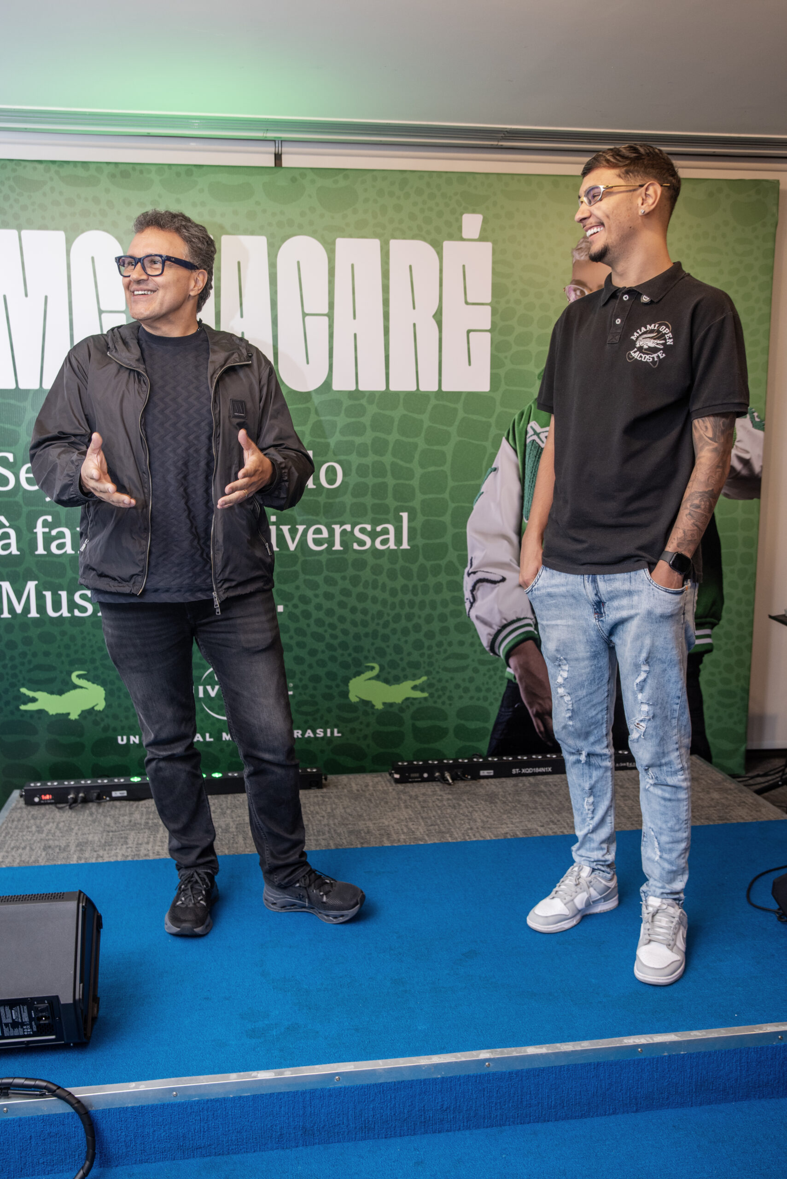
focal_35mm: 34
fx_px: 1114
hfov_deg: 38.9
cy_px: 590
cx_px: 394
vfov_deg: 55.8
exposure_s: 1/50
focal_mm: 34
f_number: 4.5
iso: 640
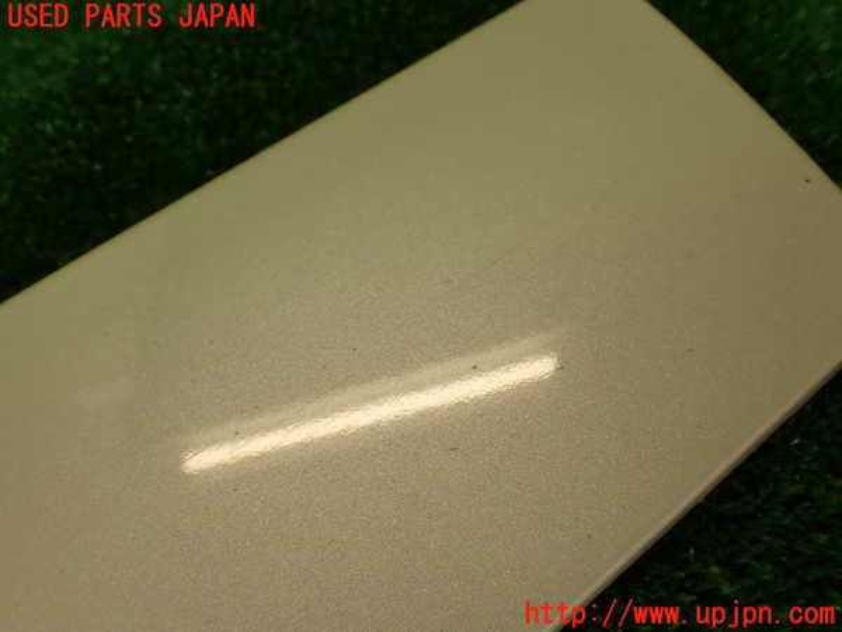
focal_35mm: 30
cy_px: 316
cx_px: 421
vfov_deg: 46.8
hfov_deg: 60.0
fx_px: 730
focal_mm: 5.4
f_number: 3.2
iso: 100
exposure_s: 1/80
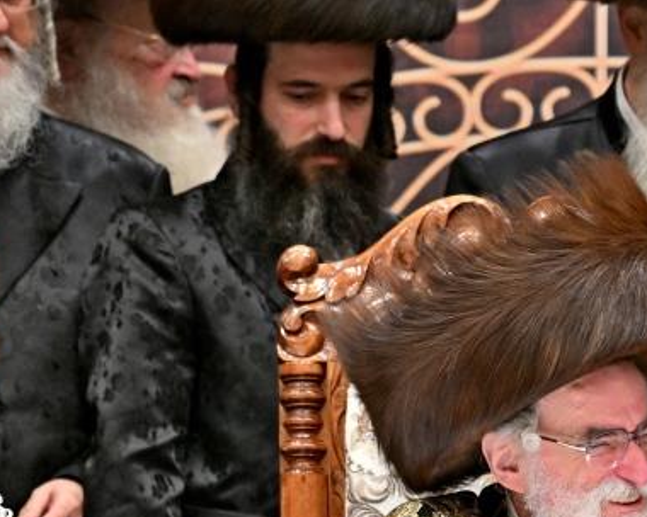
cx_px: 827
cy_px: 361
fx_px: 14534
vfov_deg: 2.0
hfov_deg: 2.5
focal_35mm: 759
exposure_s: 1/250
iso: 250
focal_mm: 200
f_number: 2.8
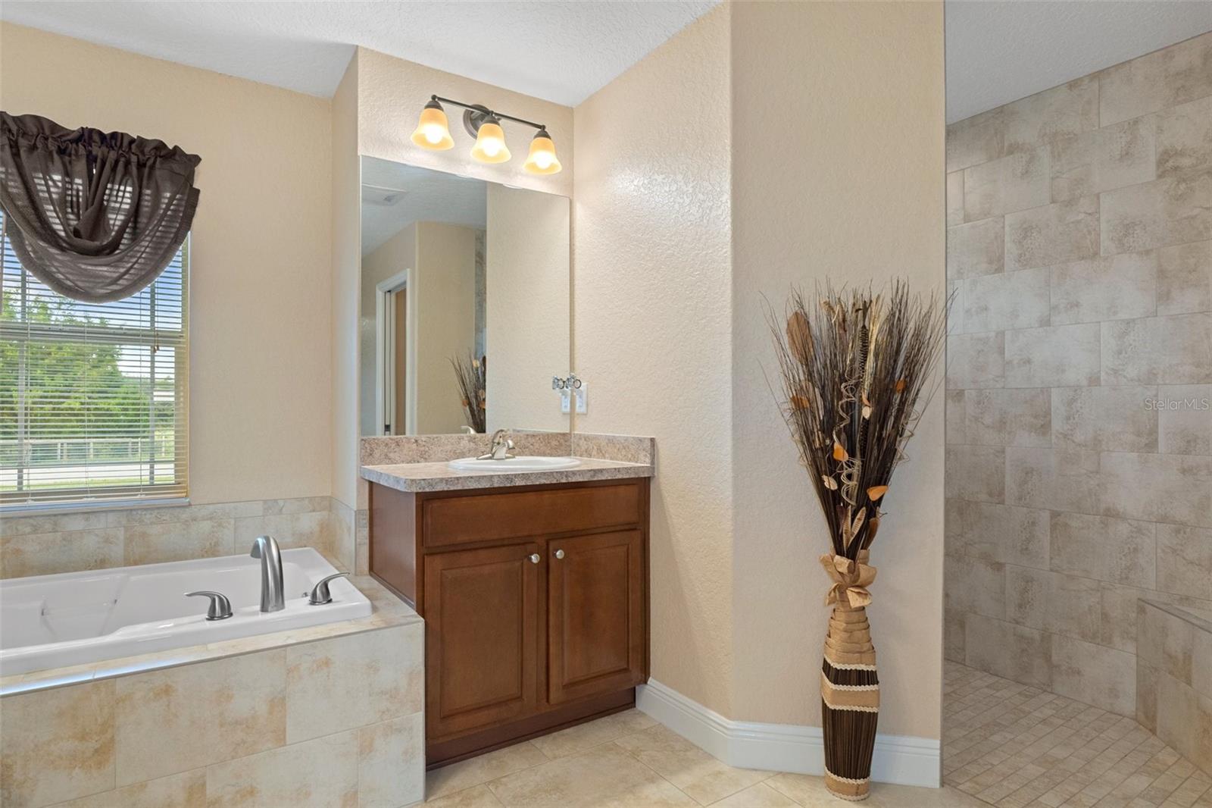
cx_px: 606
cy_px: 404
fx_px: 656
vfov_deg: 63.2
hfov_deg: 85.4
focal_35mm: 20
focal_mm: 13
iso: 400
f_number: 8
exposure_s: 1/4
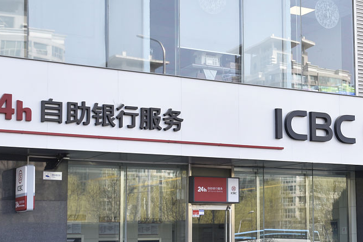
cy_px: 149
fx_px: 878
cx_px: 296
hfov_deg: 23.0
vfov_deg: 15.7
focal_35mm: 87
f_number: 5
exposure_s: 1/100
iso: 100
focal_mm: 32
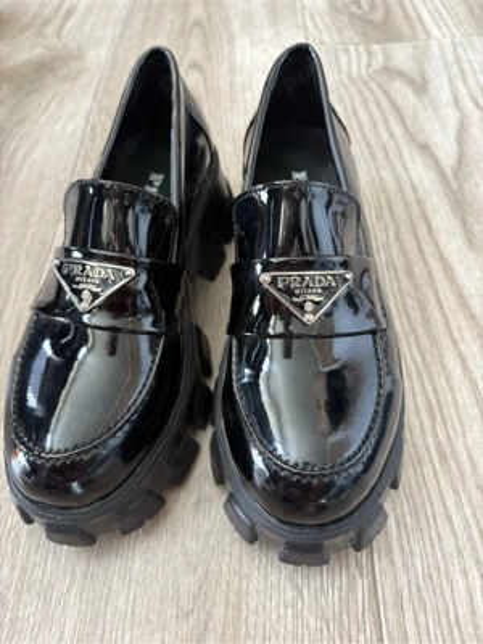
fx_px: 484
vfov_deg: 67.3
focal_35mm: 26
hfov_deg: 53.1
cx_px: 242
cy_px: 322
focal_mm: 5.96
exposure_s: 1/66
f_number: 1.6
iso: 125
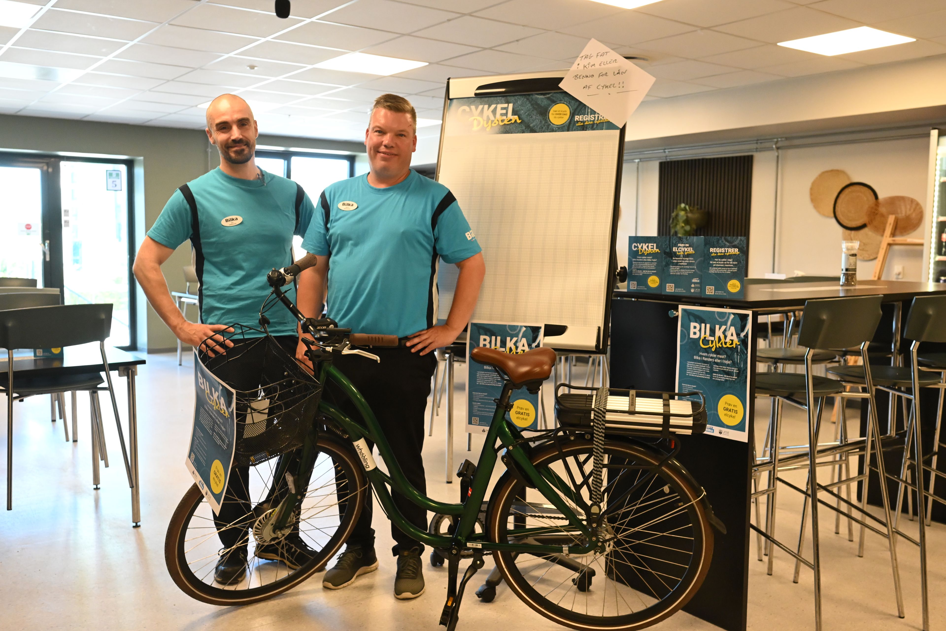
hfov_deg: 54.4
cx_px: 473
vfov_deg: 37.9
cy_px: 316
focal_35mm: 35
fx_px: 920
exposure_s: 1/250
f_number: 5.6
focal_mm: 35
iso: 5000
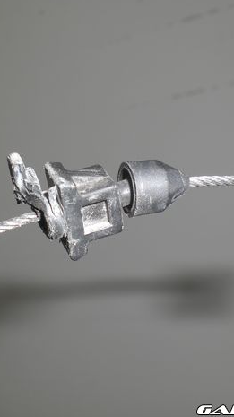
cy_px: 204
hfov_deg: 20.9
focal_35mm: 57
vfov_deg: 36.6
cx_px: 64
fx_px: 630
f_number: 4.4
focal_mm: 6.3
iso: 50
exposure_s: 1/60
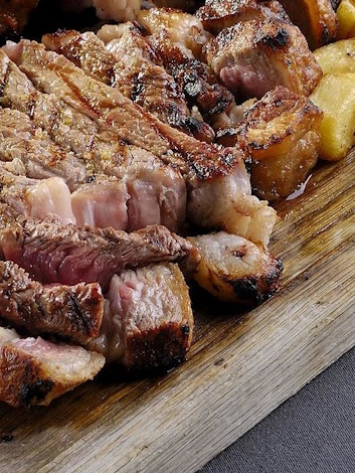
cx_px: 145
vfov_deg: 12.2
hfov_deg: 9.2
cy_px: 163
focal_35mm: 162
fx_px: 2213
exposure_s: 1/25
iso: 100
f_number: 8
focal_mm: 44
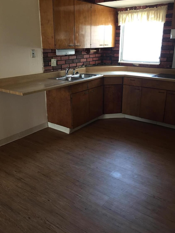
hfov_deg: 45.4
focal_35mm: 31
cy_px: 111
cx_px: 90
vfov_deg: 58.3
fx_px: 209
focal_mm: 4.15
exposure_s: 1/30
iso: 125
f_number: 2.2
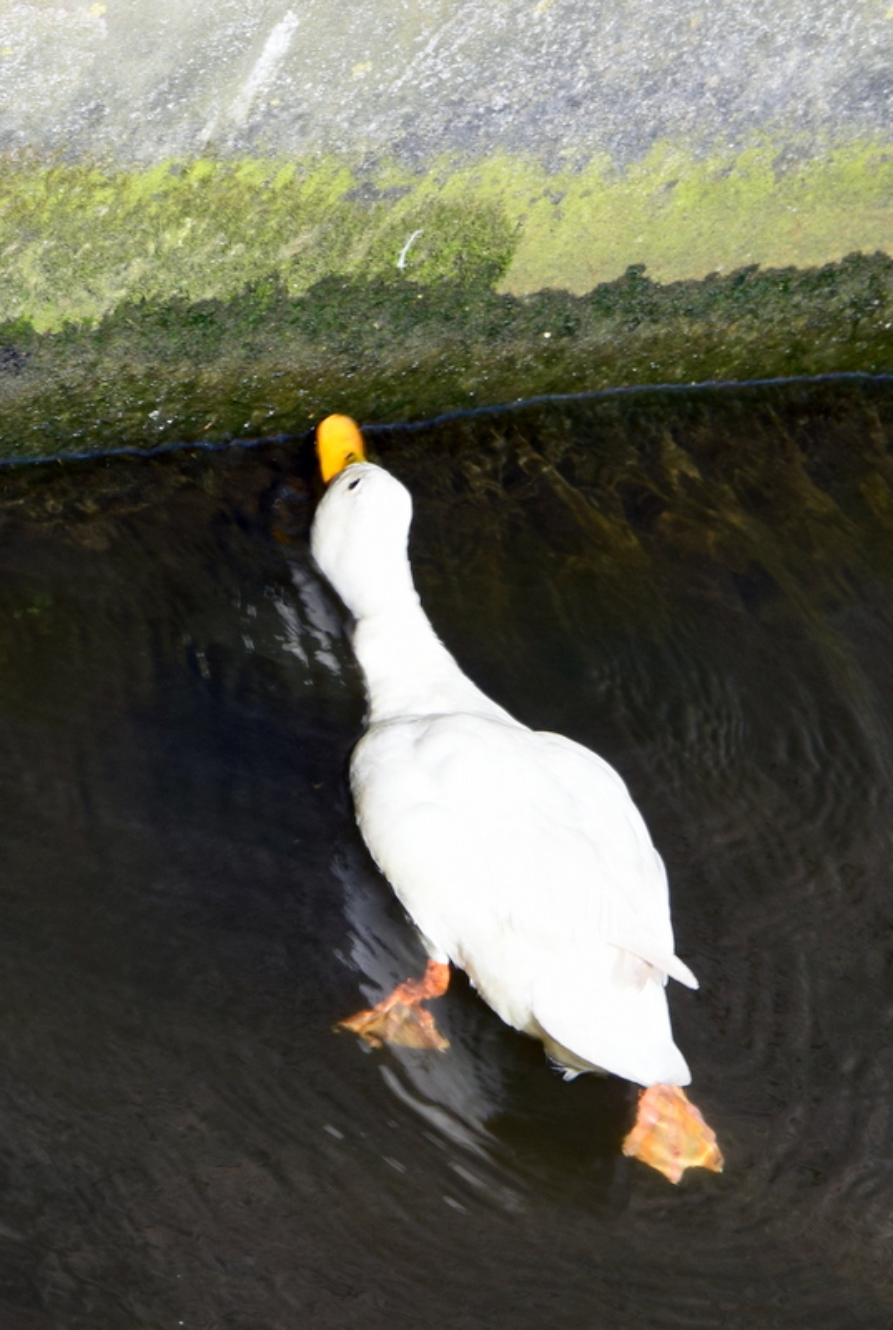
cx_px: 446
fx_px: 5832
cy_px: 665
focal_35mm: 158
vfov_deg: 13.0
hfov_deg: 8.8
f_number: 9
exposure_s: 1/80
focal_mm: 105
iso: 125
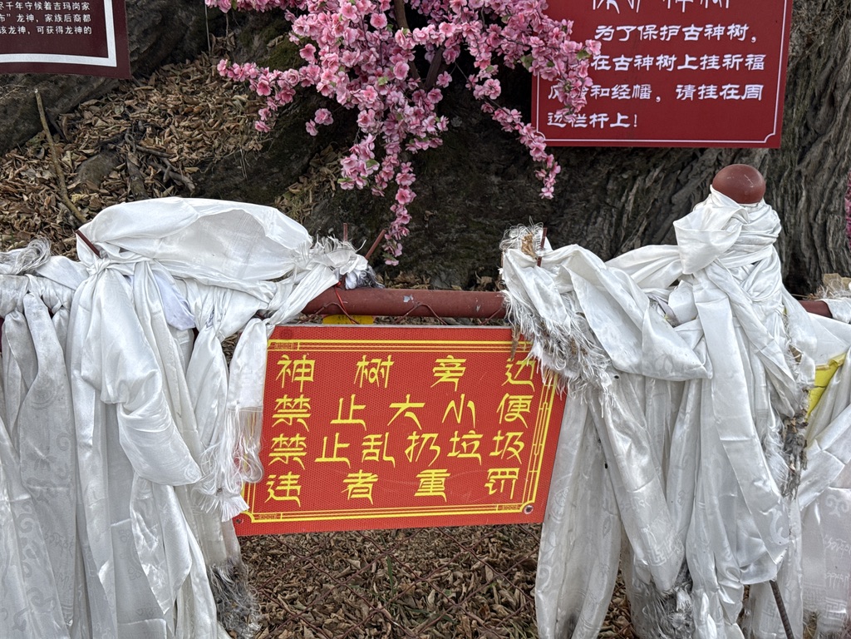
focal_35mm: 48
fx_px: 1180
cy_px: 320
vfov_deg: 30.3
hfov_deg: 39.7
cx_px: 426
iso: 80
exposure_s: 1/561
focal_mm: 6.76
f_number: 1.78
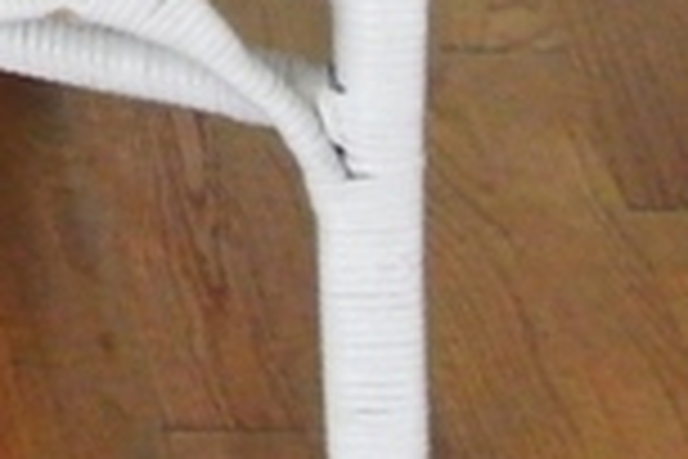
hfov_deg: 6.0
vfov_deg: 4.2
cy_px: -790
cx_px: -1322
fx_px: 6134
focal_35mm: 321
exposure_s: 1/30
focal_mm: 18.2
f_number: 4.5
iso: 2000
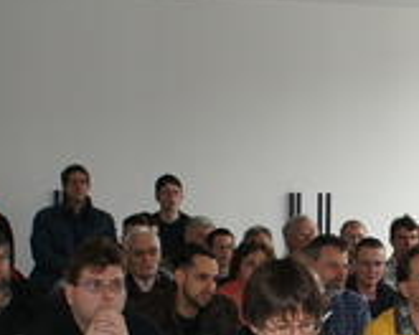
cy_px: 246
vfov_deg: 11.8
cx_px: 460
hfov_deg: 14.4
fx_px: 1625
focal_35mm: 131
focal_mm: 24
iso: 200
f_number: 4.5
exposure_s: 1/80
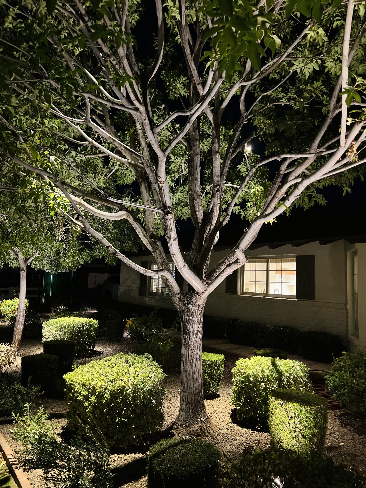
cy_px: 244
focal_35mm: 26
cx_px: 183
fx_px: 367
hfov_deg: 53.1
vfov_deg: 67.3
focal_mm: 5.7
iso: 800
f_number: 1.5
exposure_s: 1/30
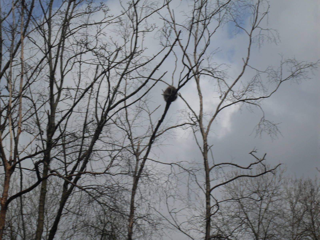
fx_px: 1026
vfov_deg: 13.3
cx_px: 160
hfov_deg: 17.7
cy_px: 120
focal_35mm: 111
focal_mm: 18.1
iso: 80
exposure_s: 1/90
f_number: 16.4
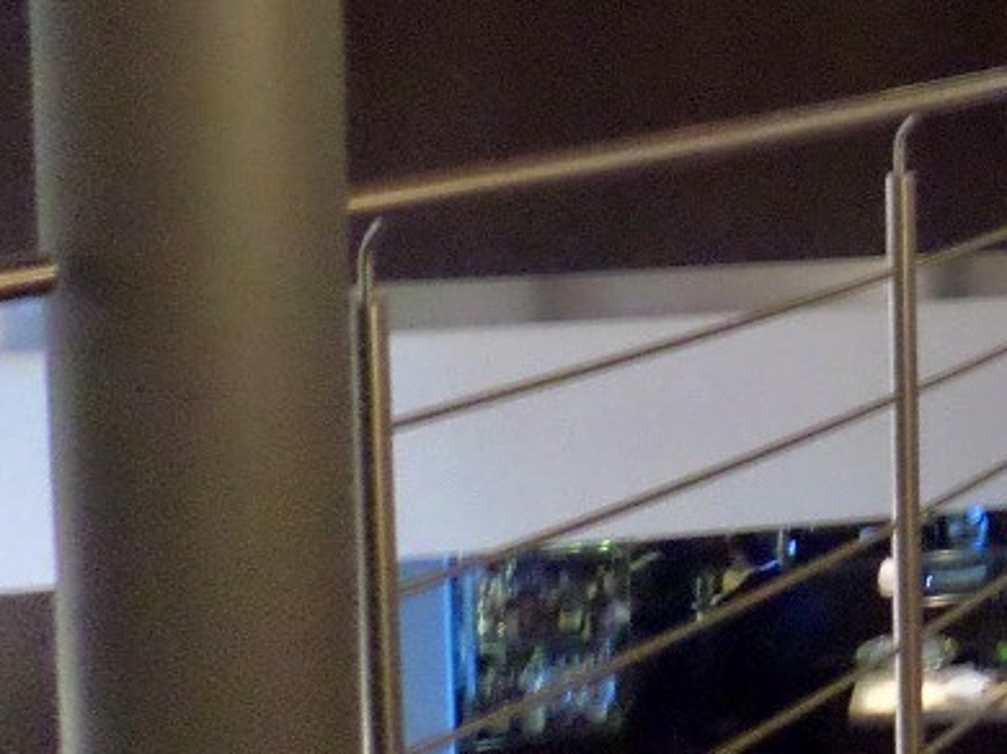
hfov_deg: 21.7
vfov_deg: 18.6
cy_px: 3
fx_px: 2239
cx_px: 1449
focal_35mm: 77
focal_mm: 4.5
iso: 400
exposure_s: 1/10
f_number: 2.5
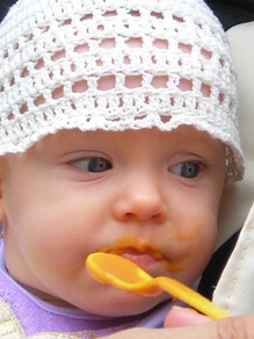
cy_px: 202
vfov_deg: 18.9
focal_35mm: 104
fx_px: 1017
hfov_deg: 14.2
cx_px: 145
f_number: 3.2
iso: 50
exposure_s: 1/224
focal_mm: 6.3
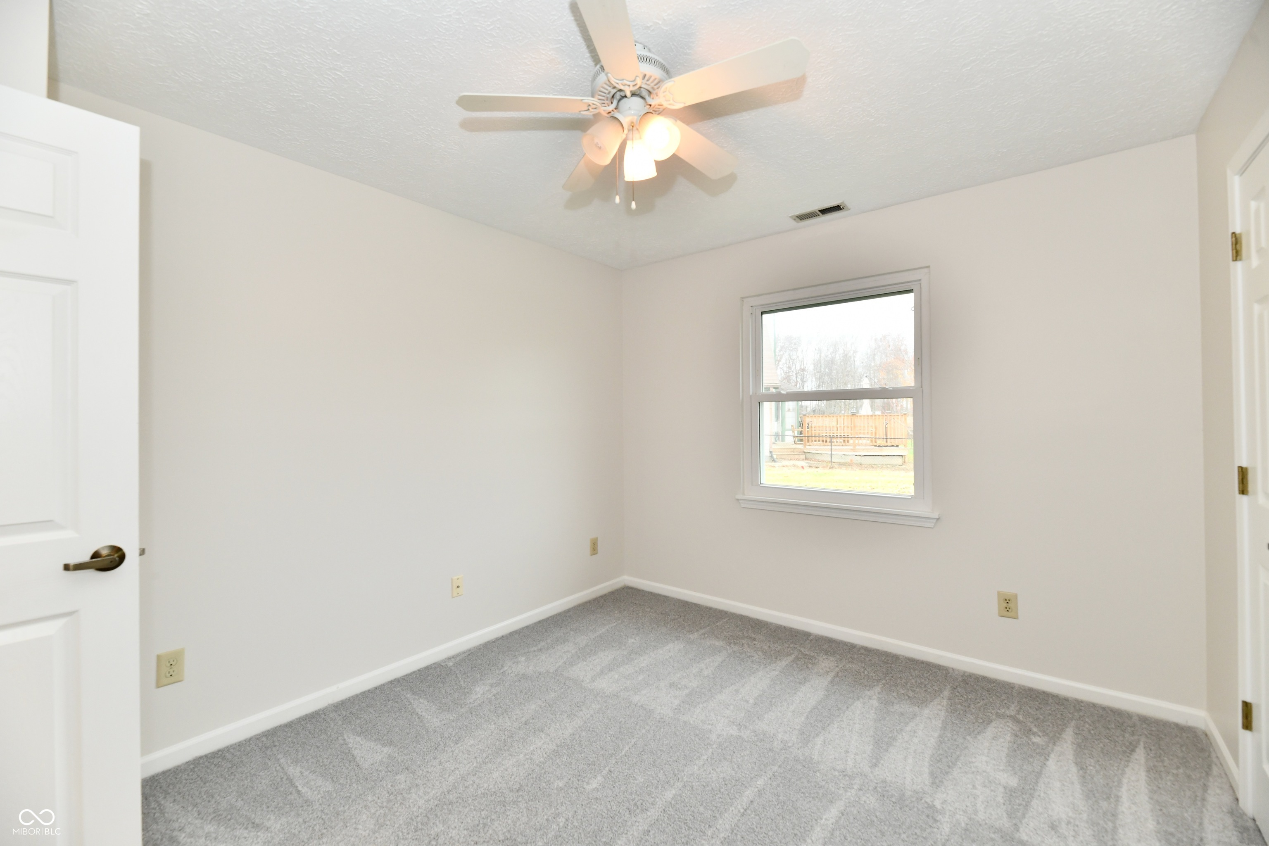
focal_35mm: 14
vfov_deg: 81.2
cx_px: 634
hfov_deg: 104.3
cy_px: 423
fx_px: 493
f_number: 6.3
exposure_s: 1/100
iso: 640
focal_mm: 14
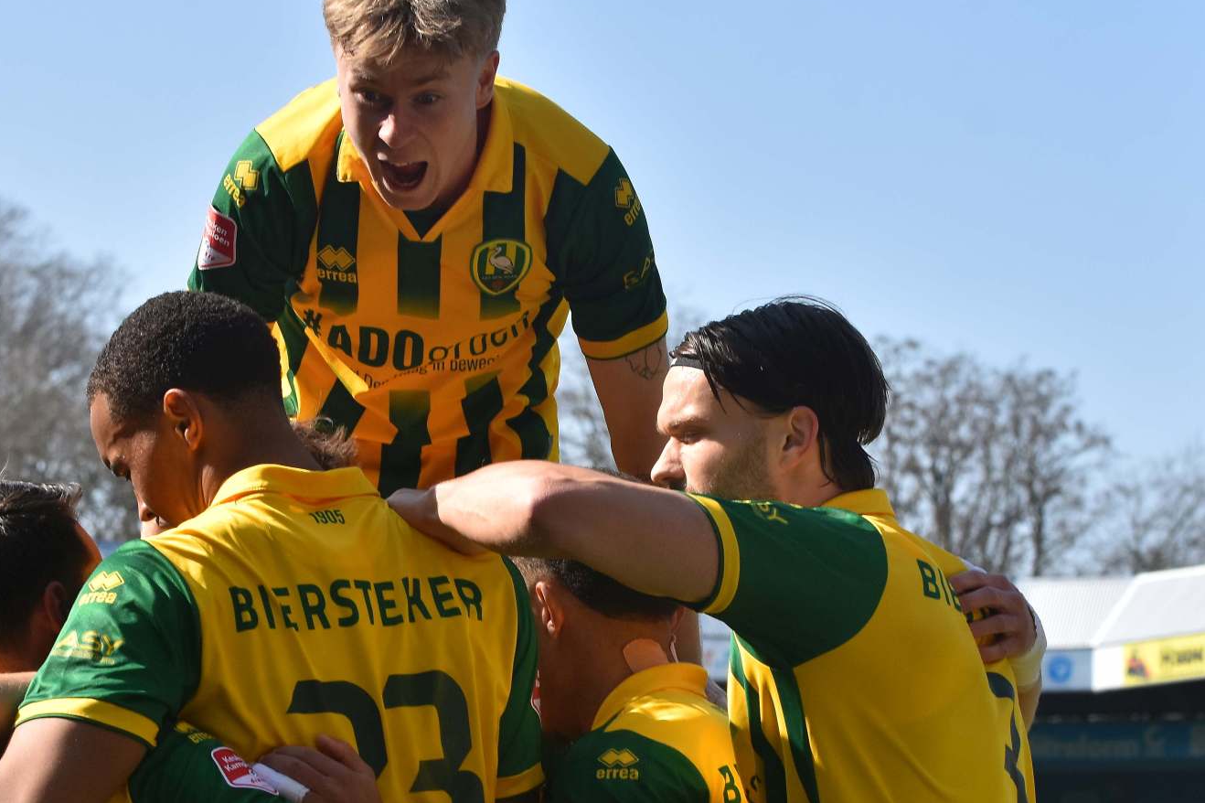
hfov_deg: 13.4
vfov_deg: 9.0
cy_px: 424
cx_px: 476
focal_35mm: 153
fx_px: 5120
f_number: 5.6
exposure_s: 1/1000
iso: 320
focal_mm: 70
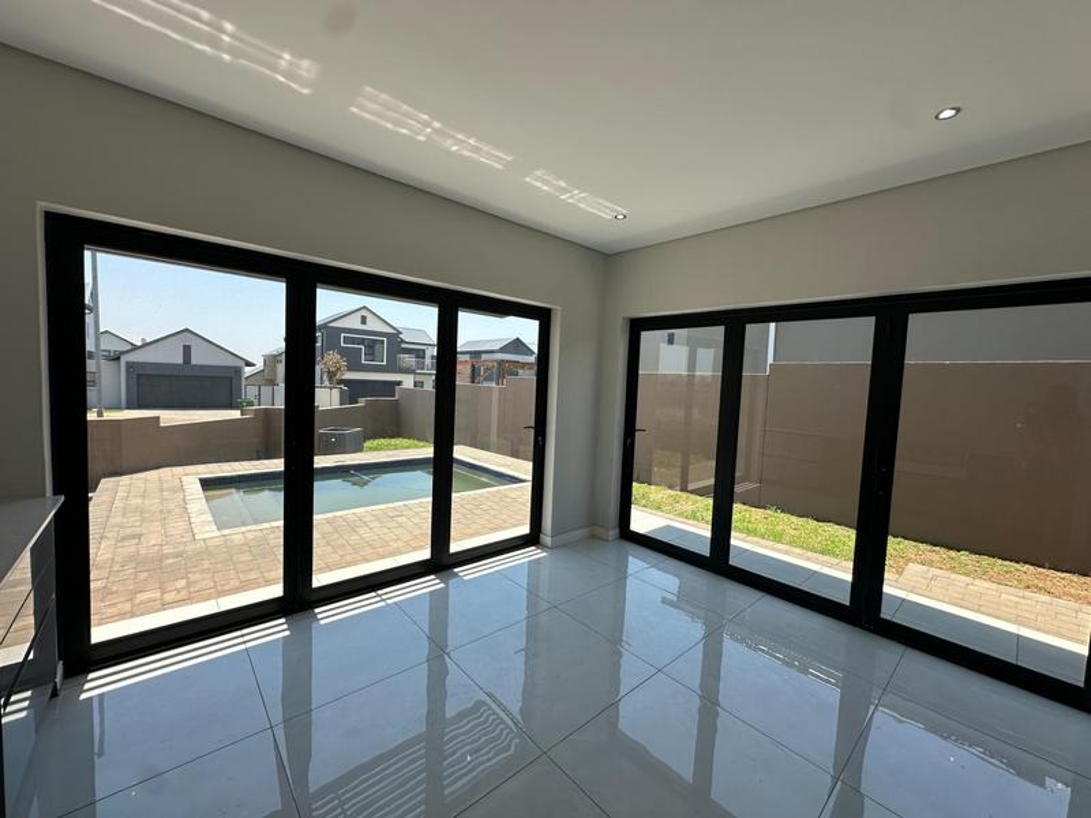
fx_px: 441
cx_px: 546
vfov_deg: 85.7
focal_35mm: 14
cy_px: 409
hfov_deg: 102.1
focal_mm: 2.22
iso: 40
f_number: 2.2
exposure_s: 1/725
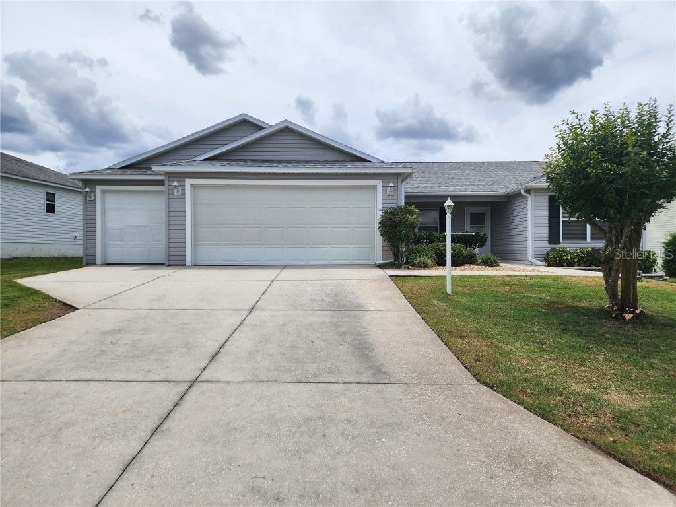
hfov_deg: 73.9
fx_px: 449
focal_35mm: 23
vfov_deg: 58.9
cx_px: 338
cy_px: 254
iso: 12
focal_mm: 6.4
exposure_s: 1/2054
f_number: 1.8
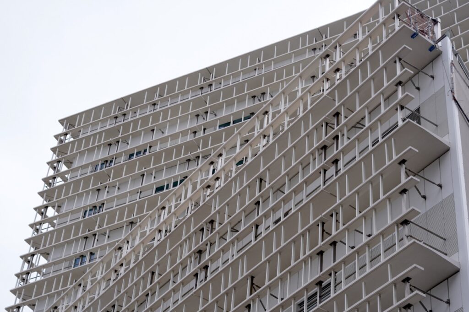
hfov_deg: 27.0
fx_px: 977
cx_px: 234
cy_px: 156
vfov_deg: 18.2
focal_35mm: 75
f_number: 4
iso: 100
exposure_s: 1/80
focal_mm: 50
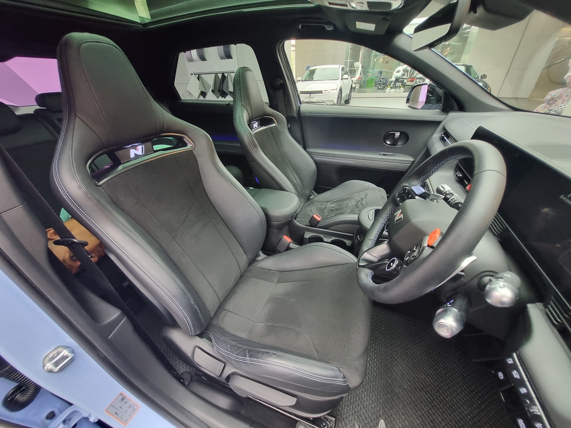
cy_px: 214
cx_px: 286
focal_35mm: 13
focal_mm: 1.74
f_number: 2.2
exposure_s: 1/30
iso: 320
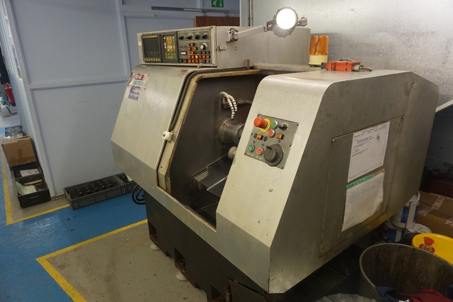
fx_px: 302
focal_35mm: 24
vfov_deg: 53.1
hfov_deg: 73.7
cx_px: 226
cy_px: 151
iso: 1000
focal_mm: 16
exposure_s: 1/160
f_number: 4
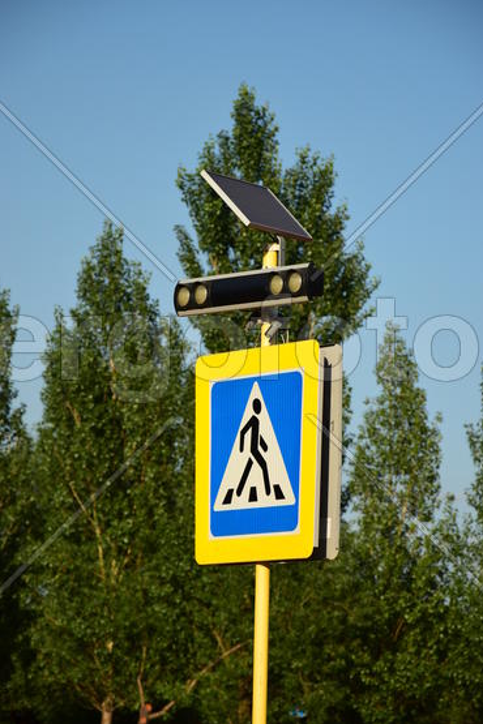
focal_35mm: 165
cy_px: 348
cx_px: 242
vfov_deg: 12.5
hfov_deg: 8.3
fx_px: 3311
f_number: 5.6
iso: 100
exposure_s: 1/500
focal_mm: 105
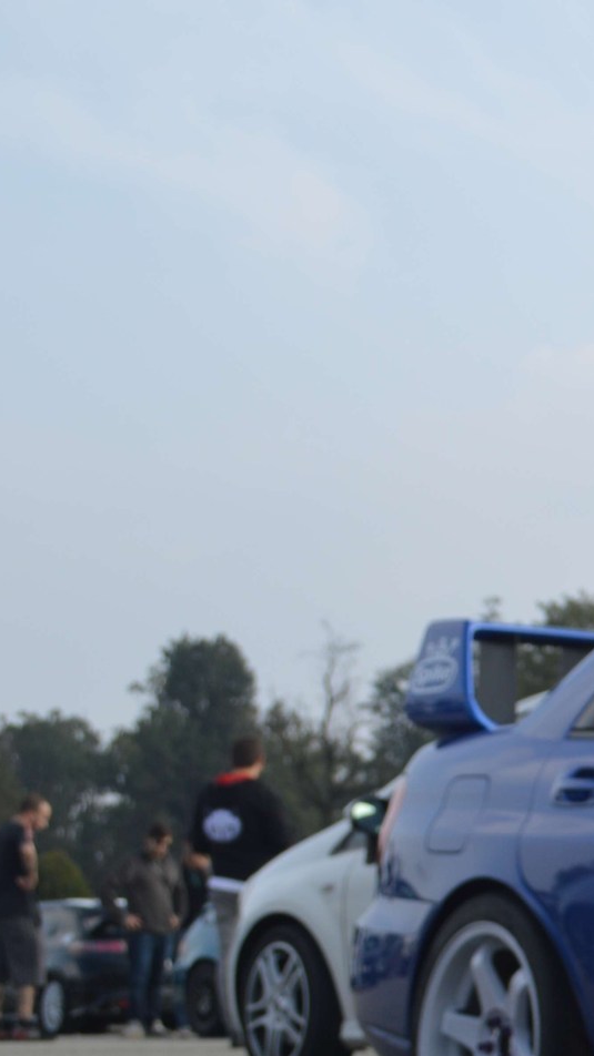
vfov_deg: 22.2
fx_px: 2662
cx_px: 1291
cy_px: 796
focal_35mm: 95
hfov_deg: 11.2
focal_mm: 24
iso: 100
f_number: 5.6
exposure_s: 1/125
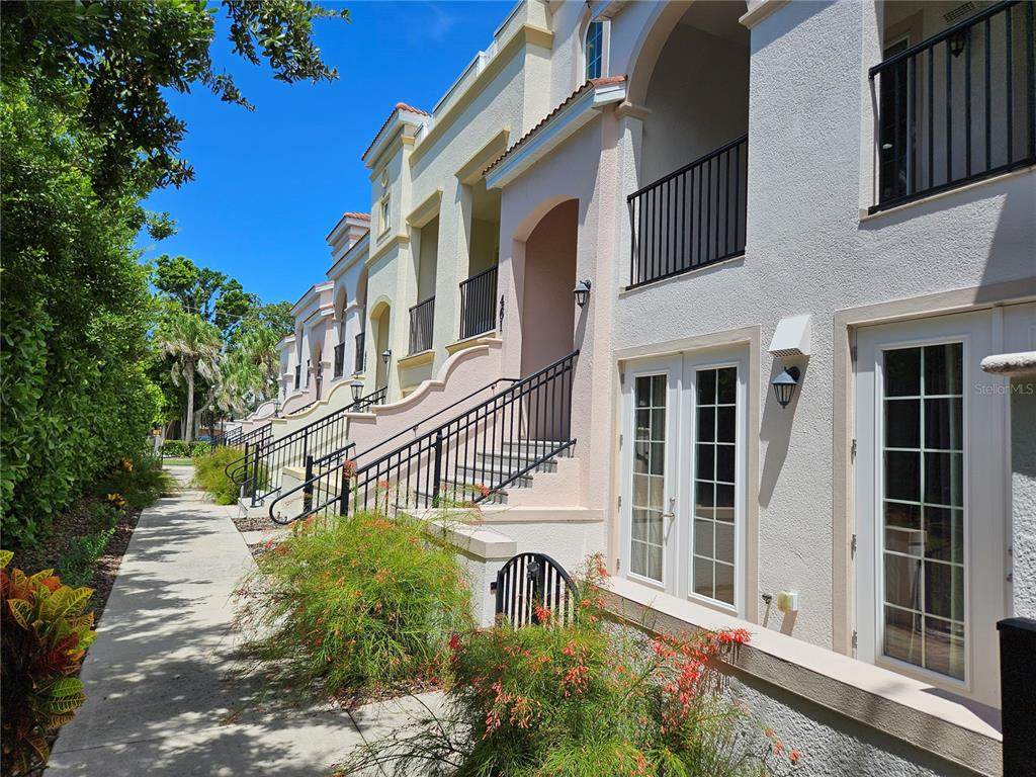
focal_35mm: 23
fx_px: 688
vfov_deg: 58.9
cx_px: 518
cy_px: 388
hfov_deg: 73.9
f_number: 1.8
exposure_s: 1/2346
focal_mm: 5.4
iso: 25
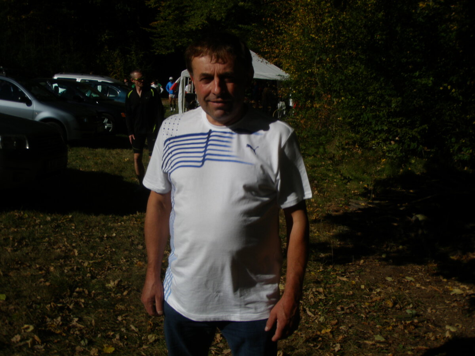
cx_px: 238
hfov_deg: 49.0
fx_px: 521
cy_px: 178
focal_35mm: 38
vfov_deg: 37.7
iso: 50
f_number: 6.6
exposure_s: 1/640
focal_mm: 6.7
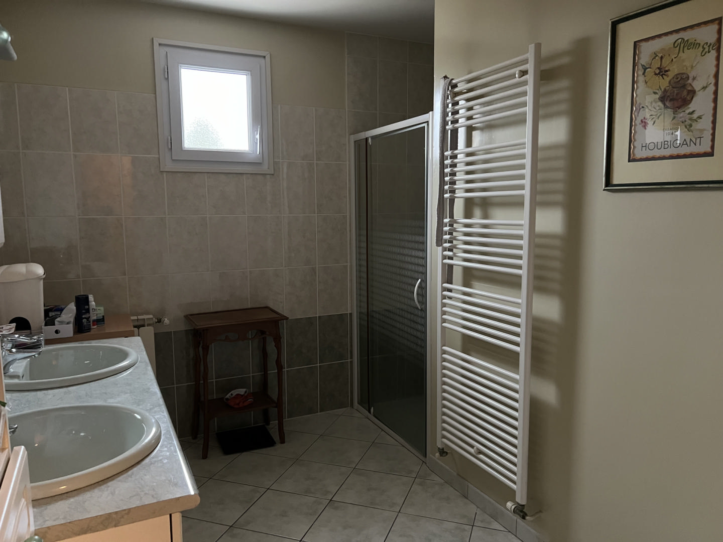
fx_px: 543
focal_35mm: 26
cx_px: 362
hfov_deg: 67.3
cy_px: 271
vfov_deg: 53.1
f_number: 1.5
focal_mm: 5.7
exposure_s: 1/25
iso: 500
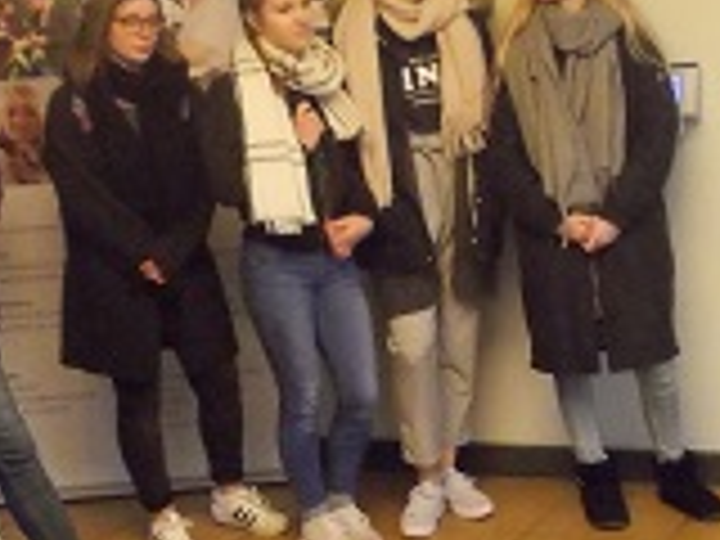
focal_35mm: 70
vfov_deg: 21.0
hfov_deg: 27.6
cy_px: 302
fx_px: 1456
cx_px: 477
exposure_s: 1/30
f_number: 2.7
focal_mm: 4
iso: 800
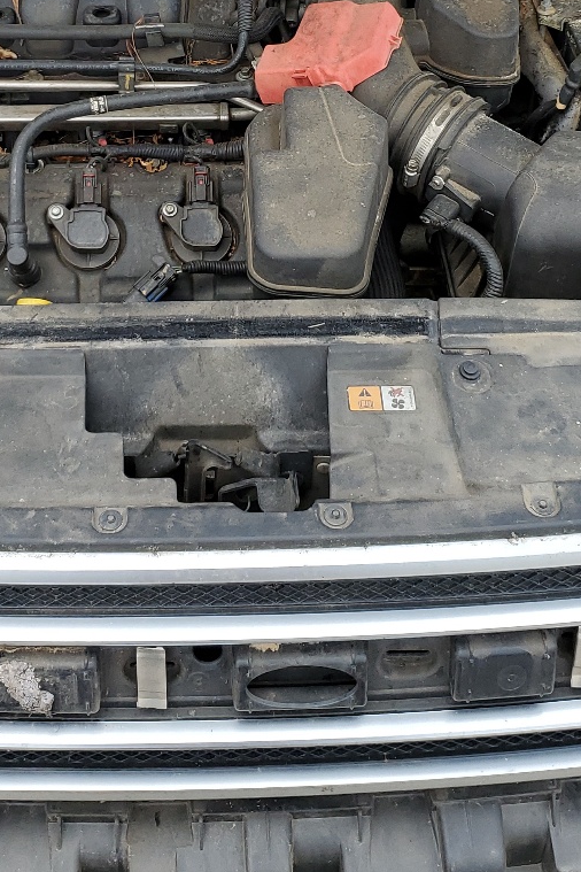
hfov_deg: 23.7
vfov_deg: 34.2
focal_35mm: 57
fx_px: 1380
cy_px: 206
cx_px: 214
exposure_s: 1/1250
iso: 50
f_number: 1.5
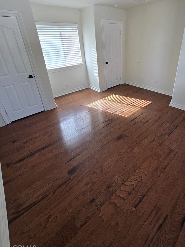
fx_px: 114
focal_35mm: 16
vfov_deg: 93.4
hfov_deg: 77.3
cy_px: 100
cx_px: 110
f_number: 2.2
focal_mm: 2.2
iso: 80
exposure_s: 1/120
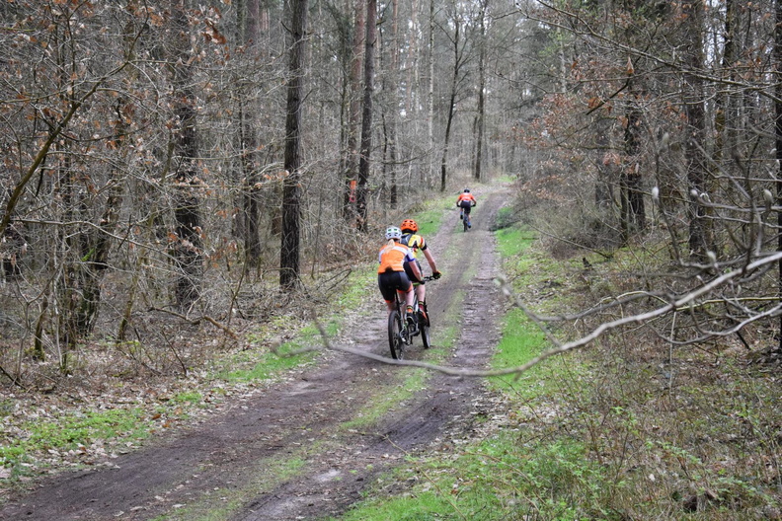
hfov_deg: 31.9
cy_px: 260
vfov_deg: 21.6
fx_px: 1368
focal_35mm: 63
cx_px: 391
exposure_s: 1/1600
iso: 4000
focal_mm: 42
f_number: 6.3
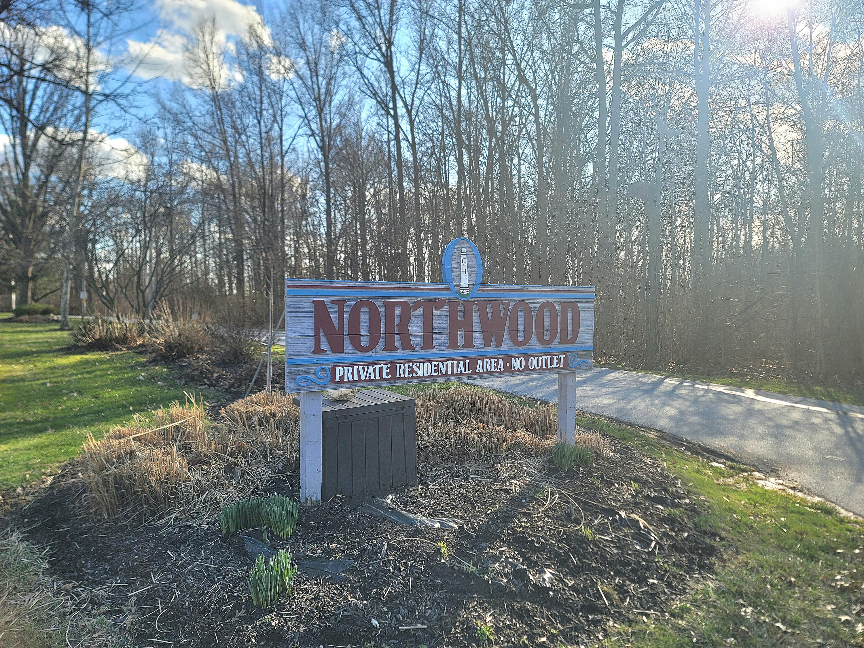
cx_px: 432
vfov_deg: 54.9
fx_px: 624
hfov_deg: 69.4
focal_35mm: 25
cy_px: 324
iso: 20
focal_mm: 7
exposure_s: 1/526
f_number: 1.8
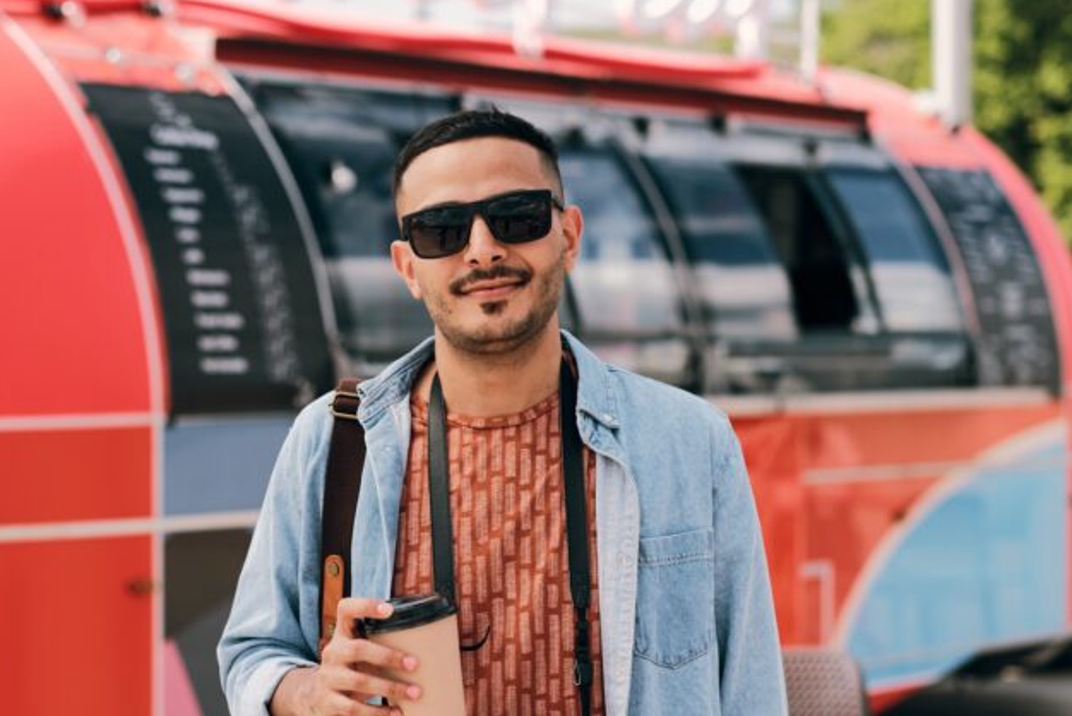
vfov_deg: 13.3
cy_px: 430
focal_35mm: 103
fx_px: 3068
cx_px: 421
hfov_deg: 19.8
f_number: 2.8
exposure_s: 1/1600
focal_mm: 56
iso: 160
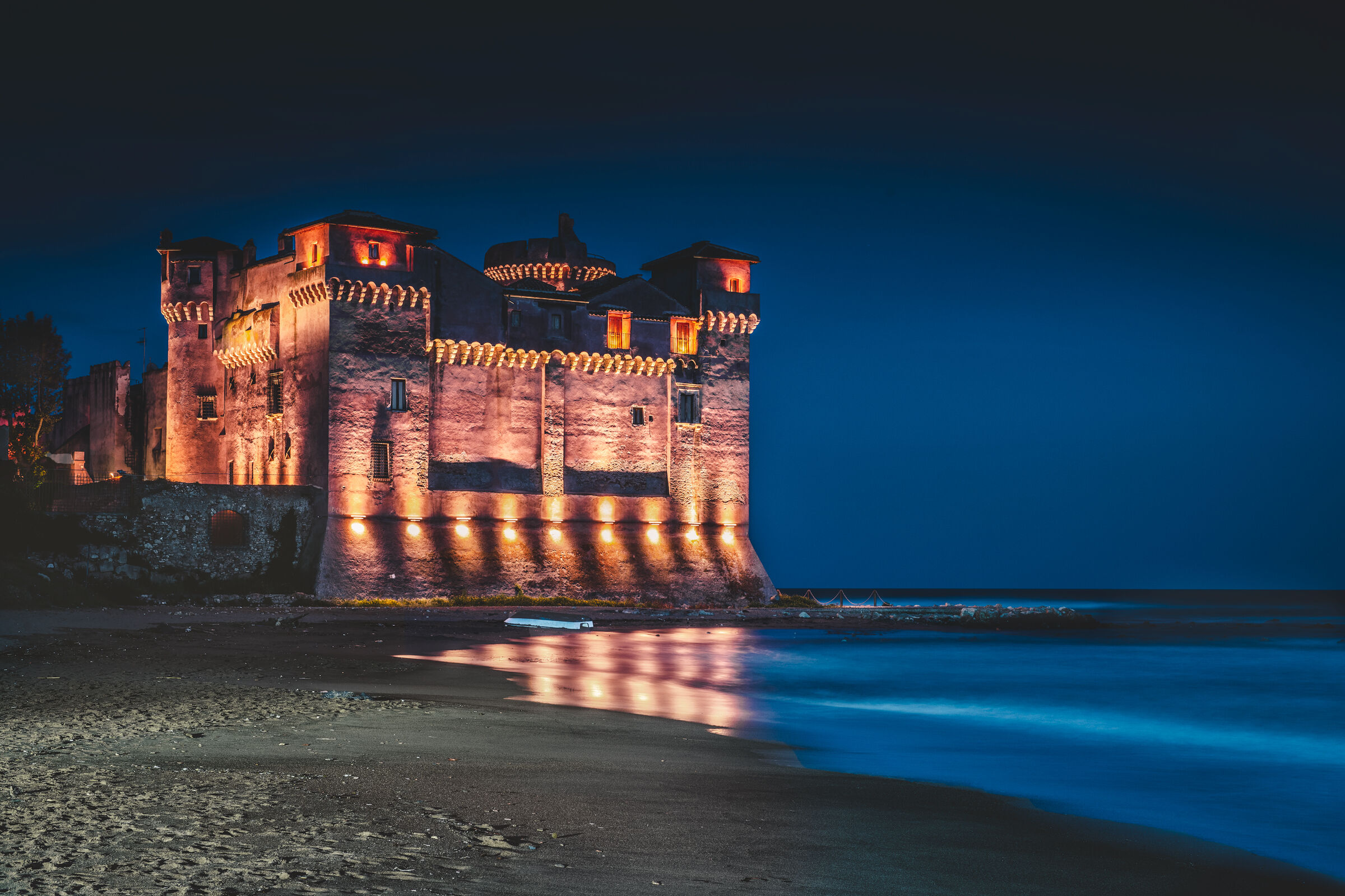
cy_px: 448
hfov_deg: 33.4
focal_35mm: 60
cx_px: 672
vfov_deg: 22.6
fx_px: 2241
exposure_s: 20
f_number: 11
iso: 80
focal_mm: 60
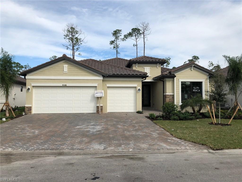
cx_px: 121
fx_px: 196
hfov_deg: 63.4
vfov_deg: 49.7
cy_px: 91
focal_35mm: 28
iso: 20
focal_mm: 3.99
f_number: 1.8
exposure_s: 1/2088
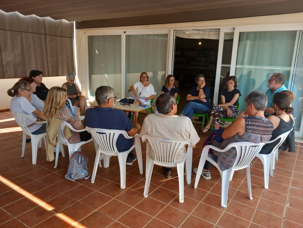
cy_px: 114
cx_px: 152
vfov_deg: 51.4
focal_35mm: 27
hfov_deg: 65.3
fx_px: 236
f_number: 1.8
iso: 20
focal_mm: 4
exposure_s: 1/50
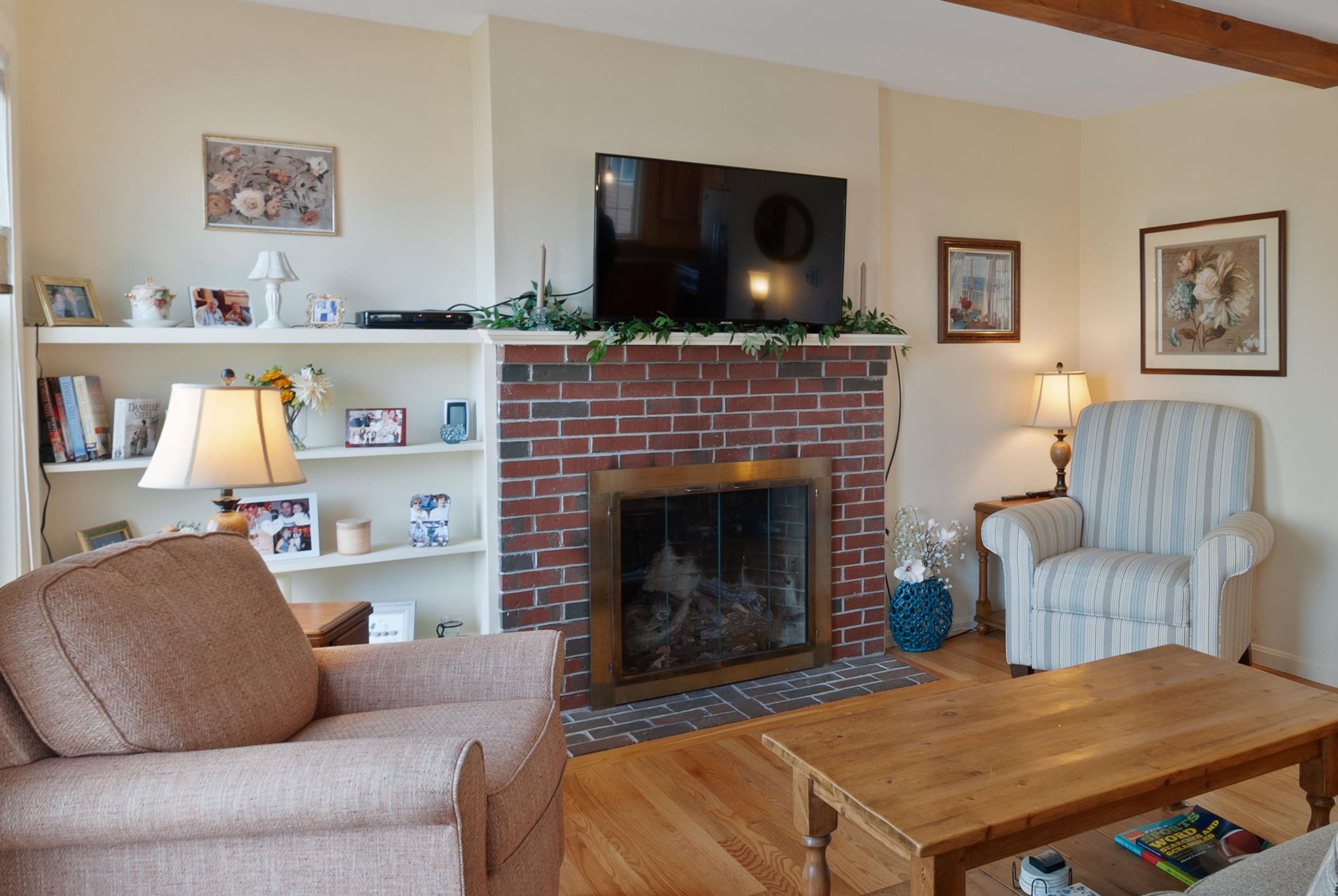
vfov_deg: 47.8
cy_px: 369
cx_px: 898
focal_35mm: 27
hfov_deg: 65.4
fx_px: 1005
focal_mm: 12
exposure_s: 1/2
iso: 200
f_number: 8
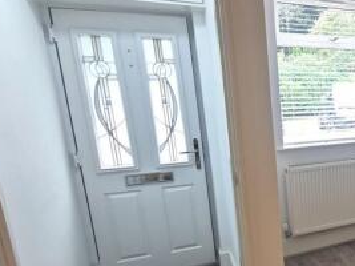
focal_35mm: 35
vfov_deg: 40.2
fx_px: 359
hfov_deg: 43.8
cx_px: 366
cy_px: 175
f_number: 2.2
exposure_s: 1/100
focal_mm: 2.35
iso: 125
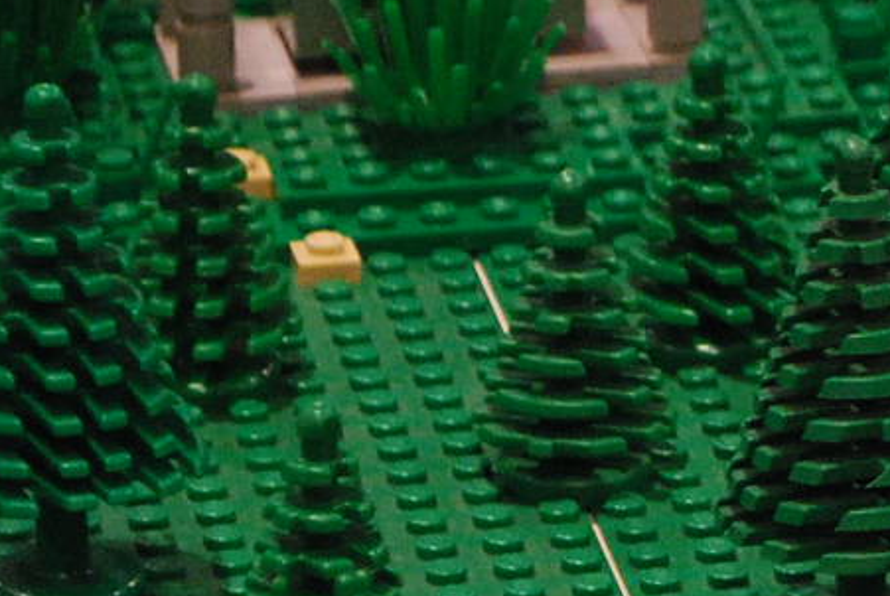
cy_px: 284
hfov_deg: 6.3
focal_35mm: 322
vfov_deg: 4.3
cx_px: 1356
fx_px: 7971
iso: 1600
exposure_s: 1/160
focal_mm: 50
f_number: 6.3
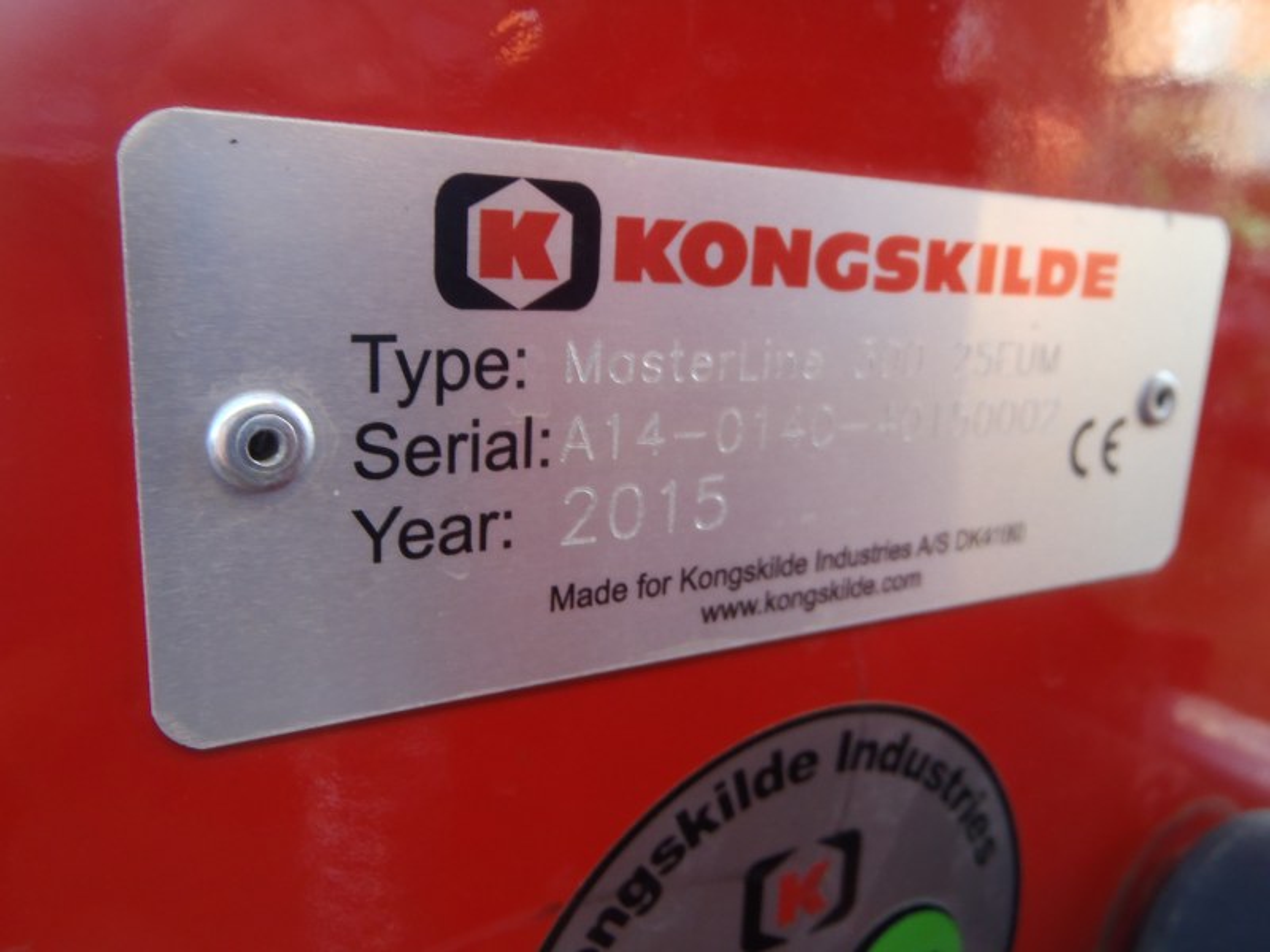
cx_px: 635
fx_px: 1027
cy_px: 476
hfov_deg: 63.4
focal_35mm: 28
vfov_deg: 49.7
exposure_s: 1/30
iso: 100
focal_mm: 5
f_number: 3.5
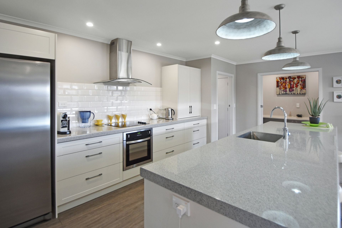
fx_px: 164
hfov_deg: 92.4
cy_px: 114
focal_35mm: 17
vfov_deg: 69.7
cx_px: 171
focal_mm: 11.5
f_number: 4.5
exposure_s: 1/80
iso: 400
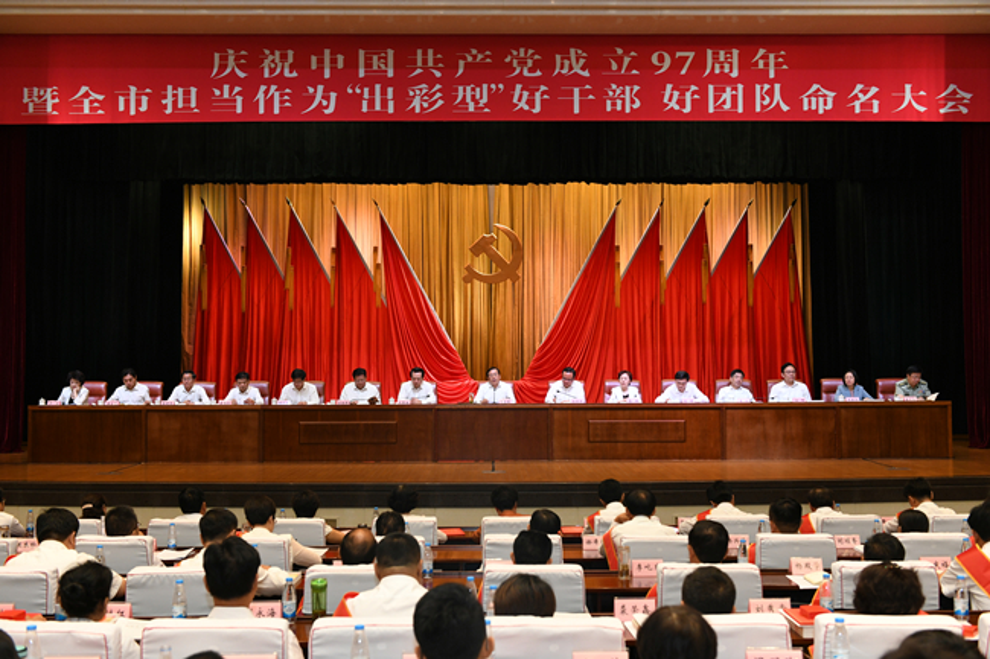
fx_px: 1155
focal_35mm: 42
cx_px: 495
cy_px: 330
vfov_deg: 31.9
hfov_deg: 46.4
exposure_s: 1/200
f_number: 5
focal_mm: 42
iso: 1600
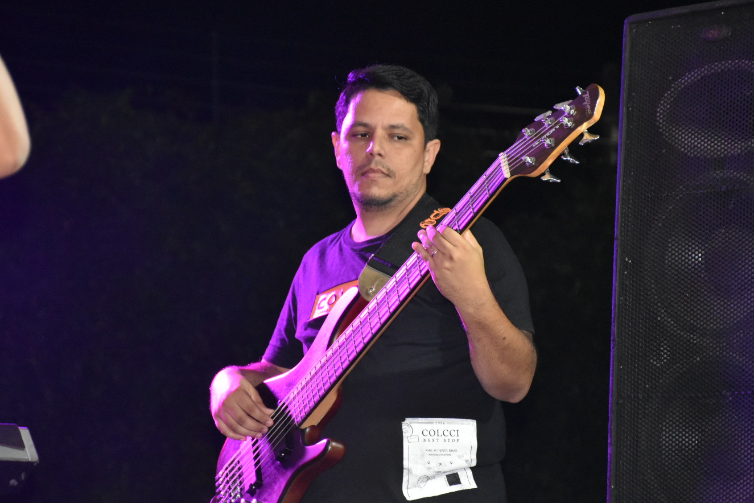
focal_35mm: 165
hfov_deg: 12.4
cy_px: 299
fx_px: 3456
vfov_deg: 8.3
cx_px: 355
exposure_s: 1/100
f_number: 5.3
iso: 4000
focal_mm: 90
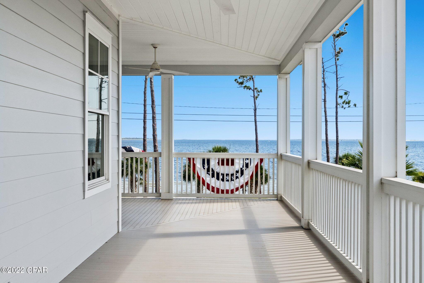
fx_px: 424
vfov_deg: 36.9
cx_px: 212
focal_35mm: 36
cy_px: 142
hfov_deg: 53.1
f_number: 9
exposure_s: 1/800
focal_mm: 24
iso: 500
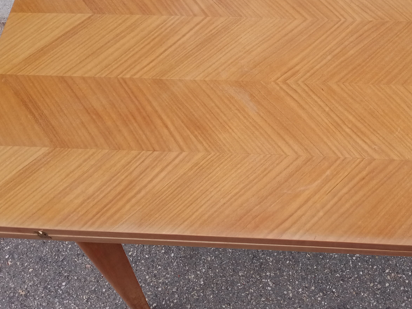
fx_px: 583
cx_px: 301
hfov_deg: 38.1
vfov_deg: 29.0
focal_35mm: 49
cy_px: 63
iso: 110
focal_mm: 4.05
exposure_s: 1/293
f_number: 1.8
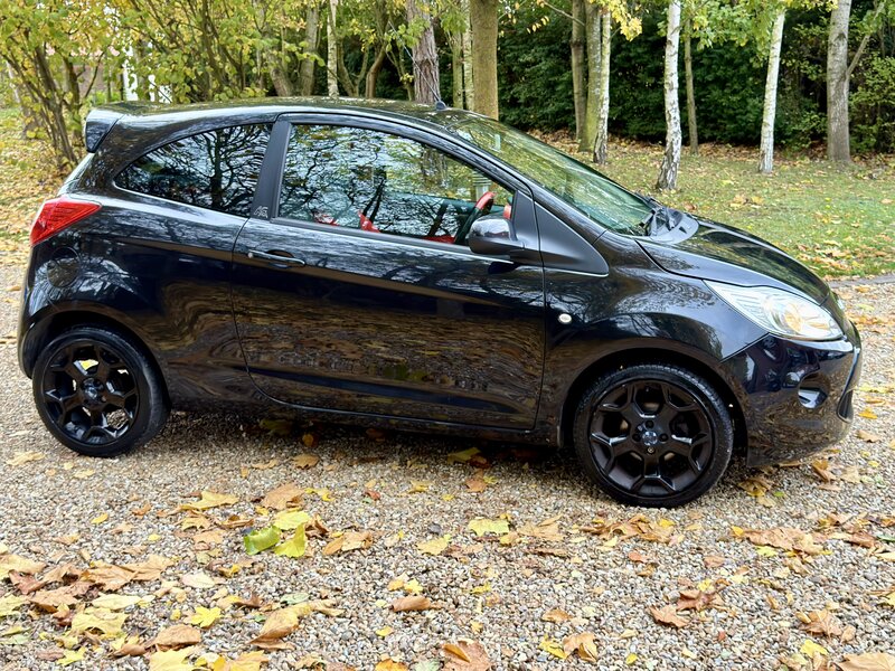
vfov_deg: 33.6
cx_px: 448
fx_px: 1112
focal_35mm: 43
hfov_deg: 43.9
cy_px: 336
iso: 125
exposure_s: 1/96
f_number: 1.78
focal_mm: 6.76
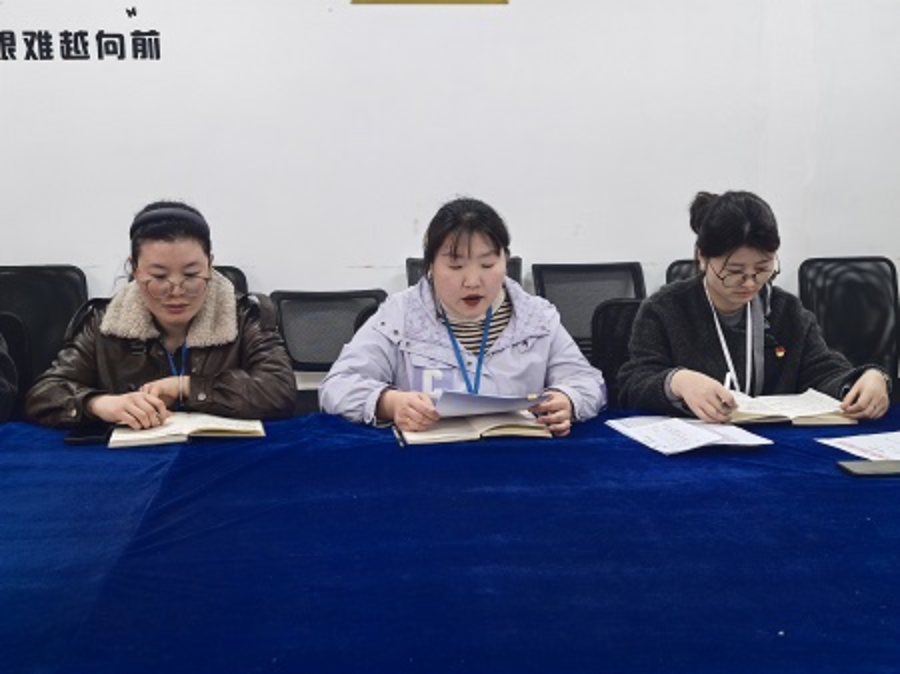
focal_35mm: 42
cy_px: 337
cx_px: 450
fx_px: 1091
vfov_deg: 34.3
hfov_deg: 44.8
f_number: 1.4
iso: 250
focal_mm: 6.98
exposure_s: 1/50
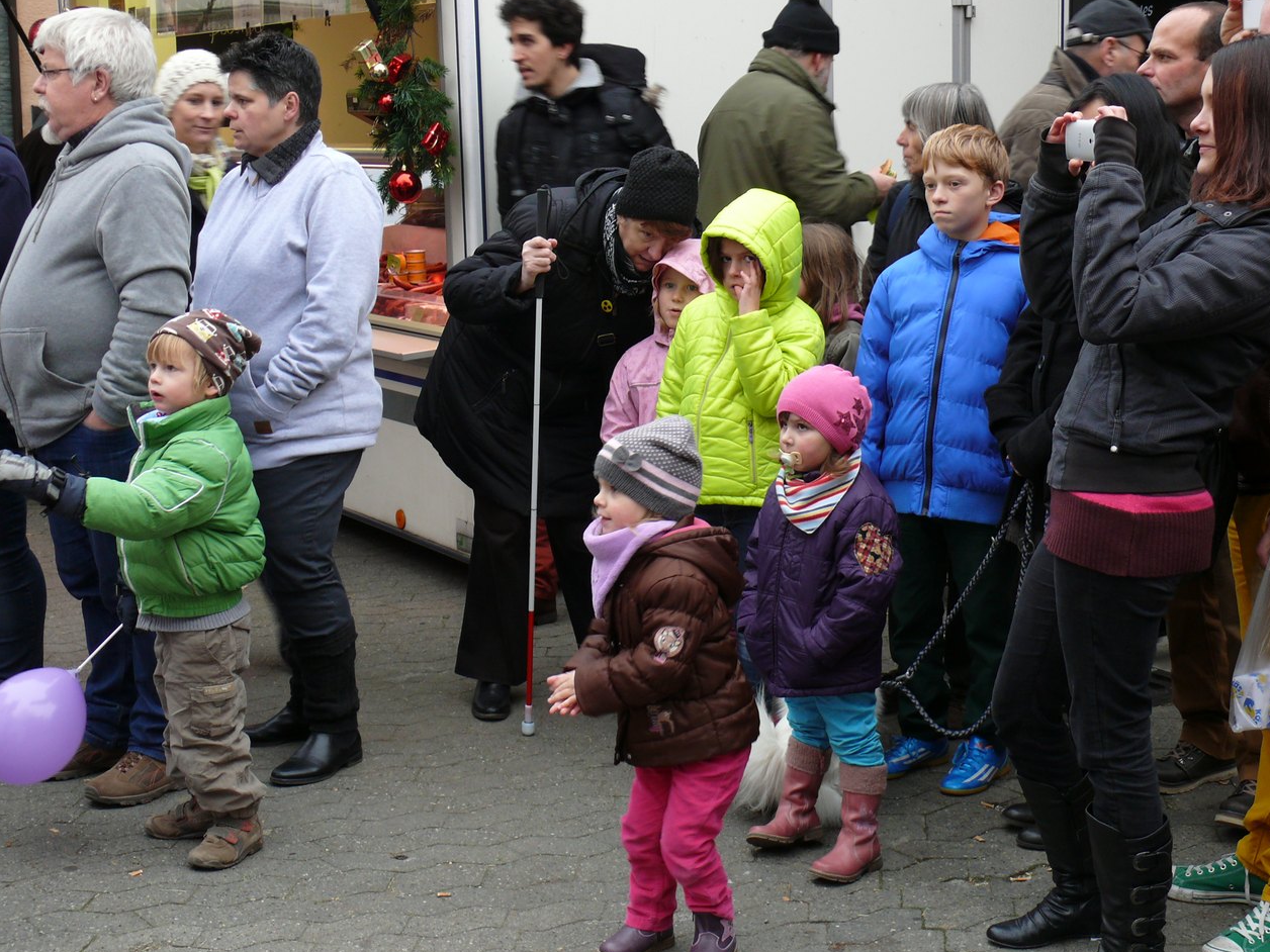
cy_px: 480
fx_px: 1981
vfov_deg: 27.0
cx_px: 646
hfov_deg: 35.5
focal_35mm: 54
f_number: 3.2
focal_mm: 9.9
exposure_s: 1/40
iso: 100
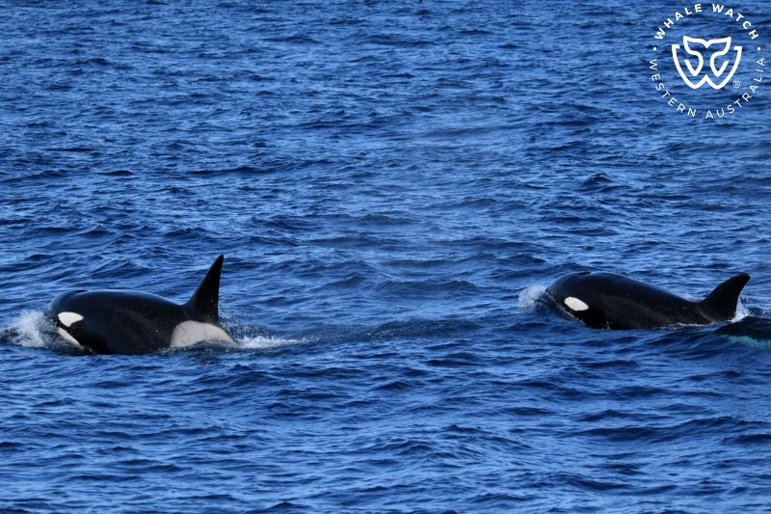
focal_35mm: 260
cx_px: 386
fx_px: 5567
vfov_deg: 5.3
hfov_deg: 7.9
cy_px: 257
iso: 1400
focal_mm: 260
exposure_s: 1/8000
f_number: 5.6
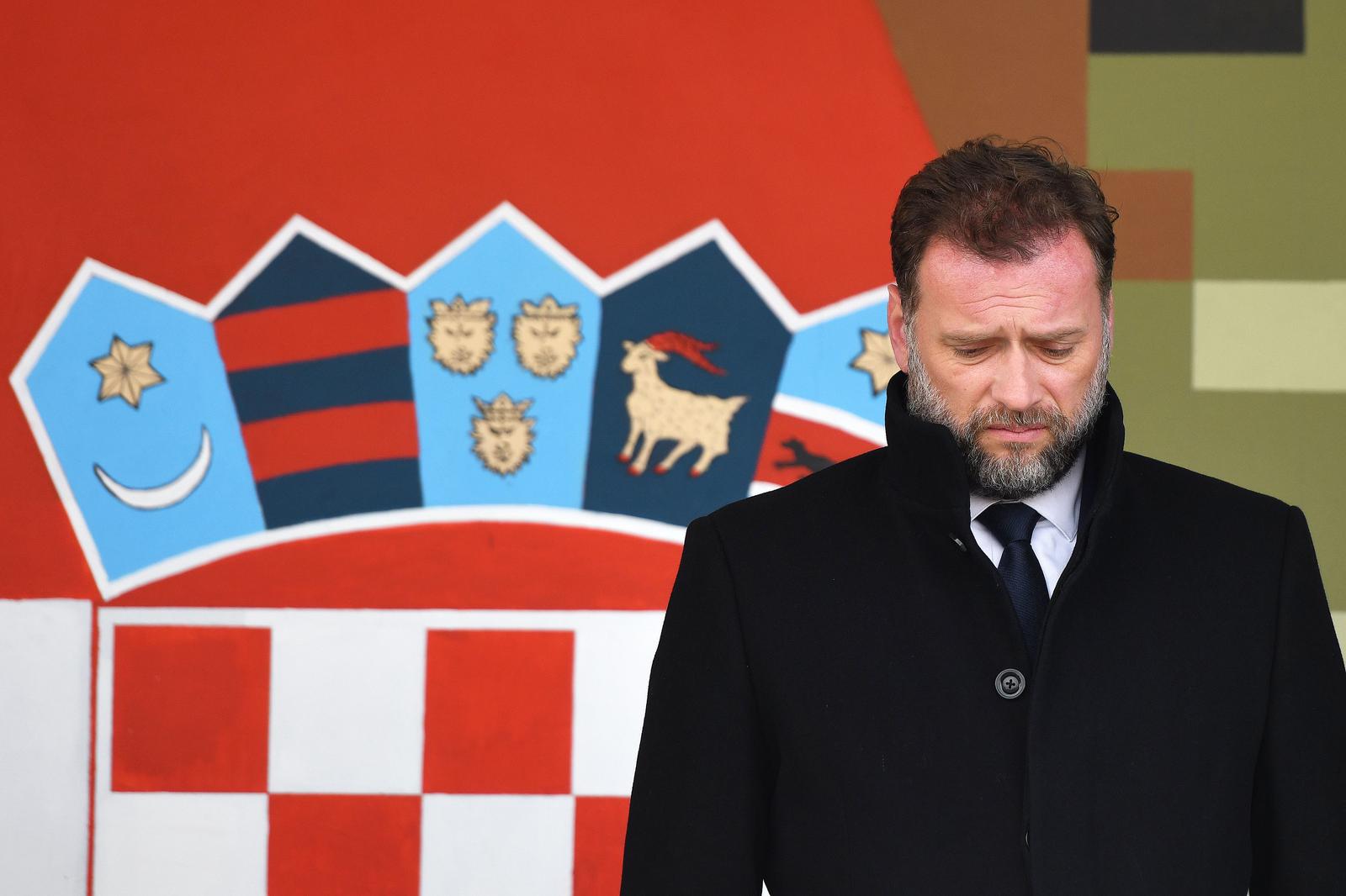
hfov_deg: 10.3
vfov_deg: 6.9
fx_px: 7476
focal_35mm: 200
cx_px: 673
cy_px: 448
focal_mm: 200
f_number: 5
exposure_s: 1/800
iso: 250
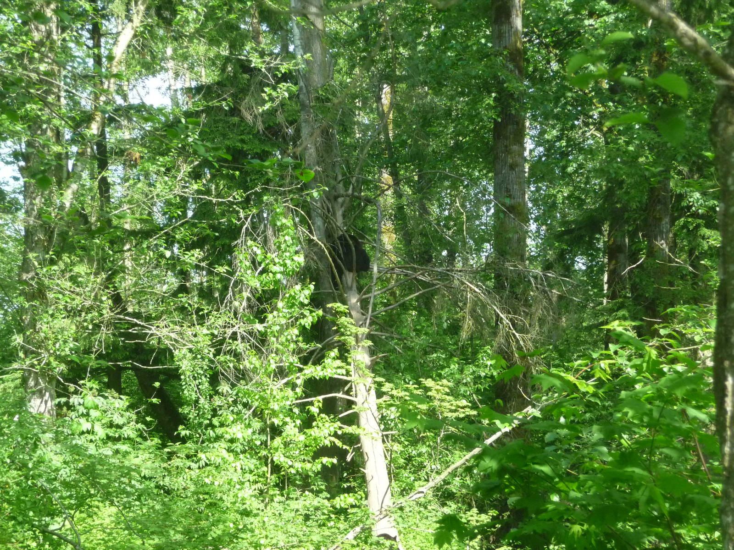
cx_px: 367
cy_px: 275
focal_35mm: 141
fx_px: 2990
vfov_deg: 10.5
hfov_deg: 14.0
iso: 400
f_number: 4.8
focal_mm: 24.1
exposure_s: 1/80
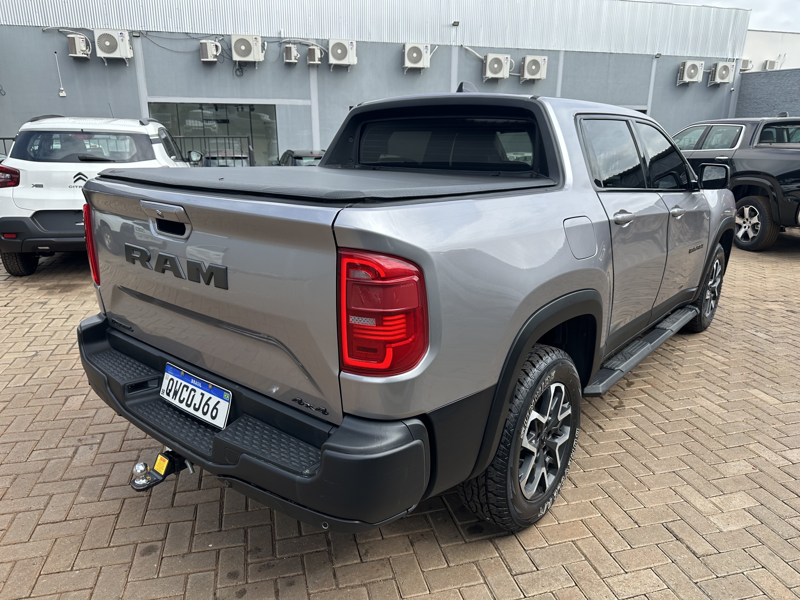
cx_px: 400
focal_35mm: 24
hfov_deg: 71.6
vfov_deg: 56.8
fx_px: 555
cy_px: 300
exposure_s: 1/1916
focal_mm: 6.86
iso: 80
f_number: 1.78
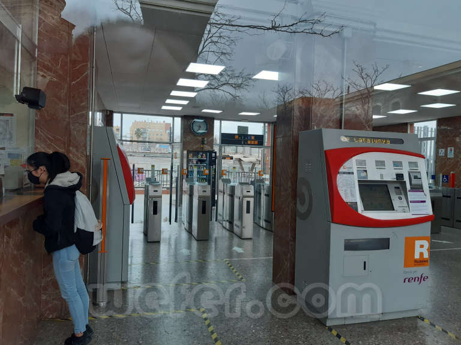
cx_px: 230
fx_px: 346
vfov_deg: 53.1
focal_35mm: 26
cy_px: 172
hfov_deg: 67.3
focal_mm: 3.92
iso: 64
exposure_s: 1/100
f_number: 1.7
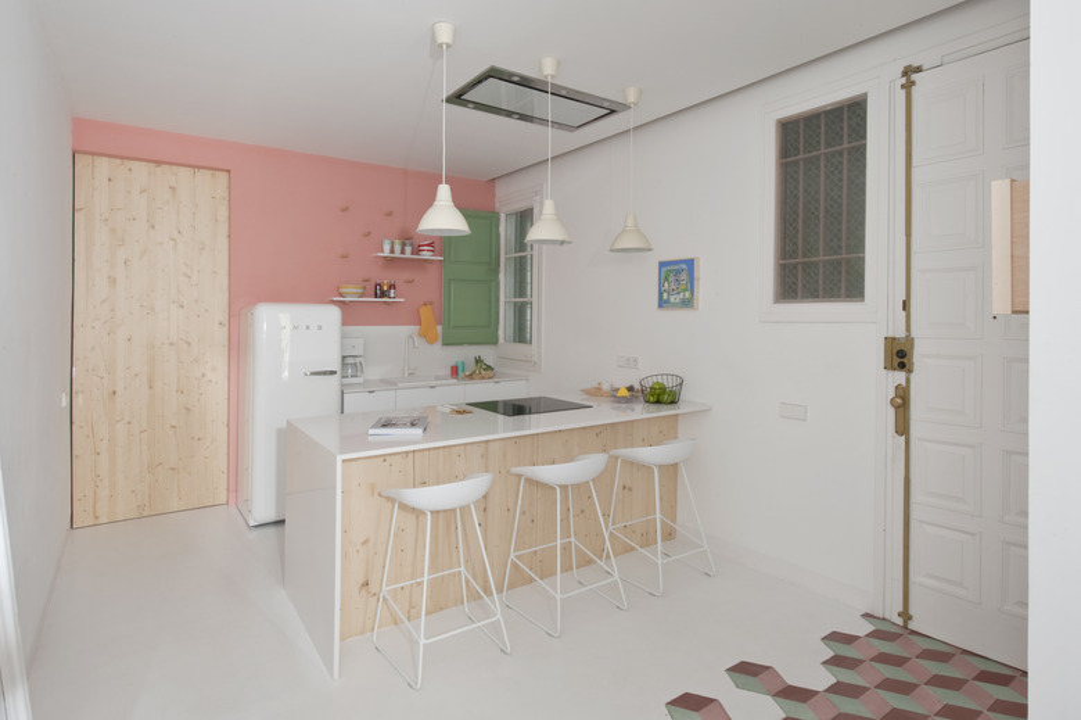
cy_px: 360
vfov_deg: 70.4
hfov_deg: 93.3
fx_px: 510
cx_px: 540
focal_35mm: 17
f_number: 22
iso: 200
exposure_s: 1.6
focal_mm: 17
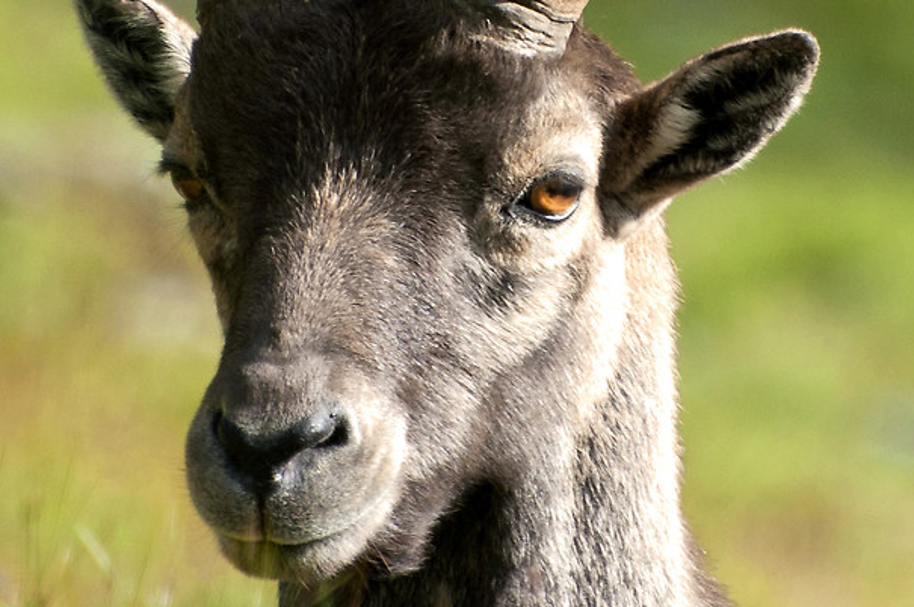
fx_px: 45244
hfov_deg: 1.2
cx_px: 562
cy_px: -29
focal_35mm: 1784
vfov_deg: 0.8
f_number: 5.6
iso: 200
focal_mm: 300
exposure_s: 1/640
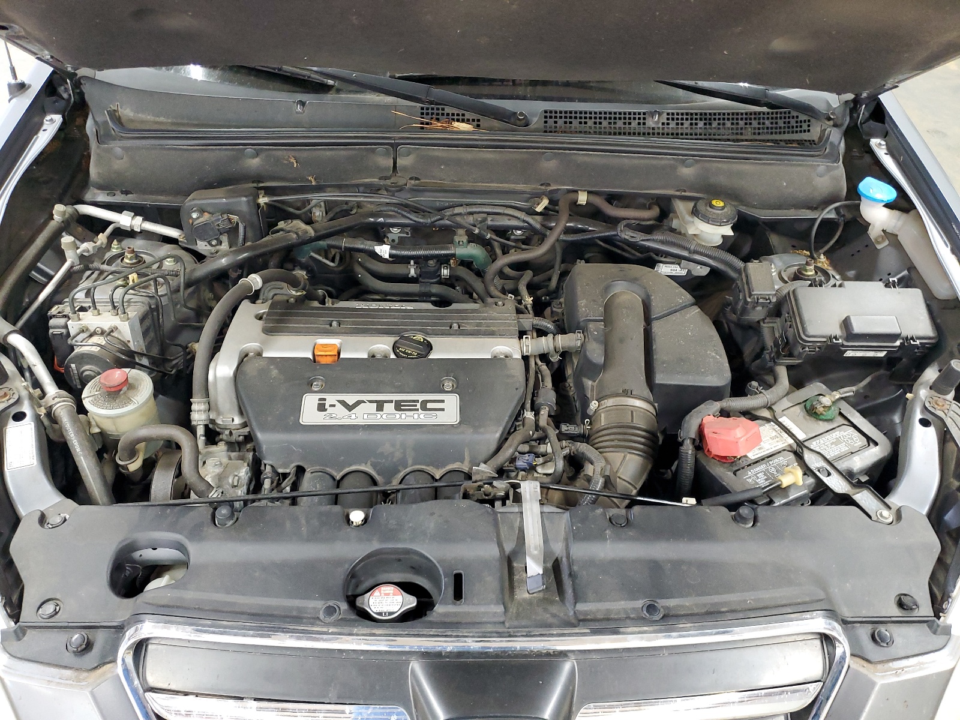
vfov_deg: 53.1
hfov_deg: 67.3
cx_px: 480
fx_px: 721
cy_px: 360
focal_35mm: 26
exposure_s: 1/60.2
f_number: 1.5
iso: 247
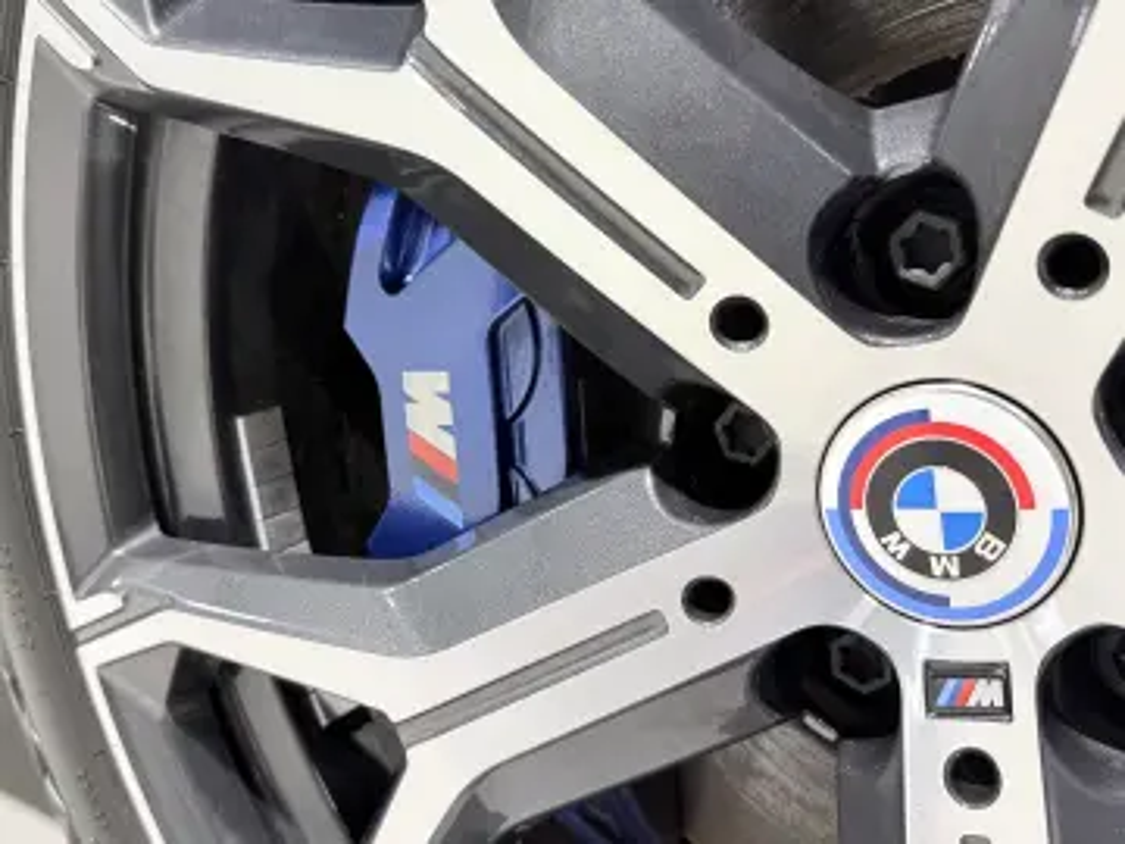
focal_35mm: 24
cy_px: 422
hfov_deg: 71.6
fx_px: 780
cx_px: 562
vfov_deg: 56.8
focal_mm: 6.76
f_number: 1.78
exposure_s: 1/50
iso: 250
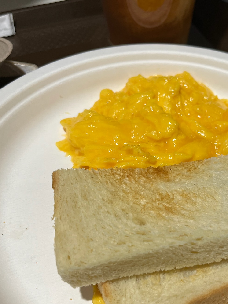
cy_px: 179
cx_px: 176
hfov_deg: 34.3
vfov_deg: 45.6
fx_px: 360
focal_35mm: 41
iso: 64
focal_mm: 5.1
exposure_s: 1/60
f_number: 1.6
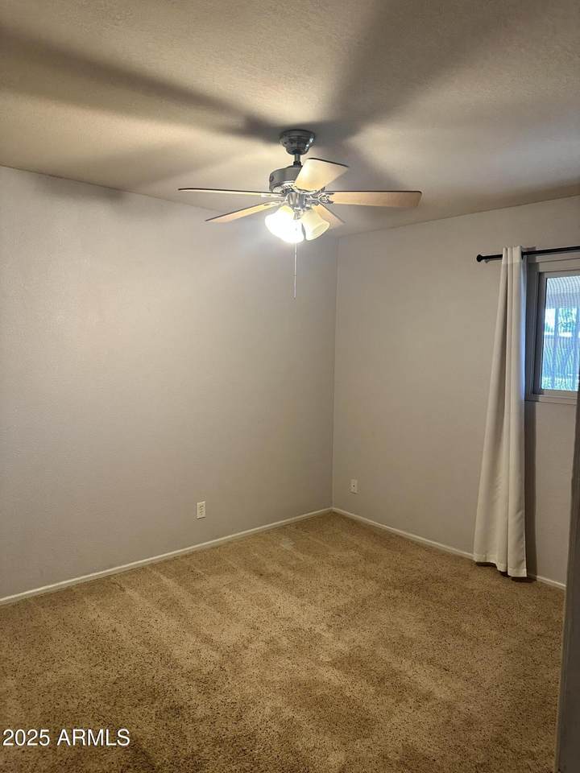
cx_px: 290
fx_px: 536
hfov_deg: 56.8
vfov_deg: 71.6
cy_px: 386
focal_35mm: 24
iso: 250
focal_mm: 6.86
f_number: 1.78
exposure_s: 1/60
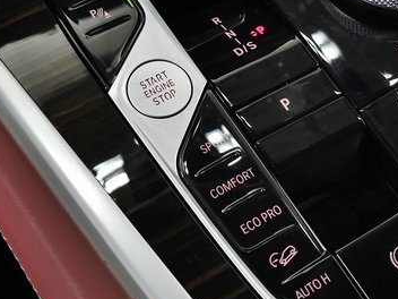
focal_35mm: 67
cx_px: 204
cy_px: 61
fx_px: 770
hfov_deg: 29.0
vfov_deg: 21.7
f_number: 1.7
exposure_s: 1/60
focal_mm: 6.3
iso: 160
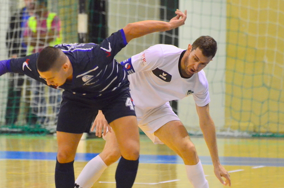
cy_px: 115
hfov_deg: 4.5
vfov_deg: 2.9
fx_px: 3652
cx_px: 123
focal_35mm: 464
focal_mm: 240
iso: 6400
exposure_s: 1/400
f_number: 5.6
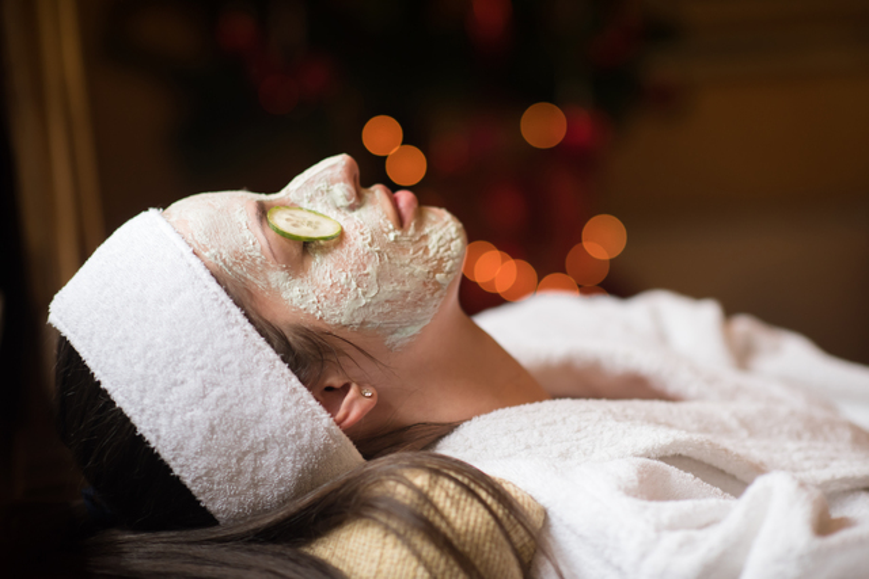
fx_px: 2052
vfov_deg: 16.1
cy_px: 290
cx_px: 434
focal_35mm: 85
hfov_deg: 23.9
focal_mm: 85
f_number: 2
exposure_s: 1/125
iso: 800
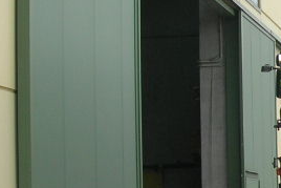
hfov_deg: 12.4
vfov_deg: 9.0
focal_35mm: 151
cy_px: 209
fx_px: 1179
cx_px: 510
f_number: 4.8
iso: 64
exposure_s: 1/237
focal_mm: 7.8
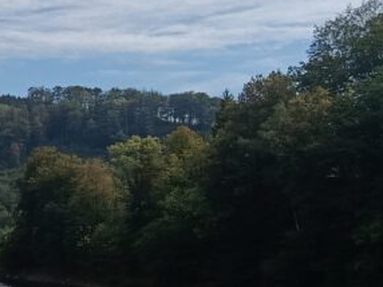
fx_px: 951
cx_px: -154
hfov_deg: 20.3
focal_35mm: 86
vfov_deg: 17.0
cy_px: 241
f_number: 1.7
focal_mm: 5.24
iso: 52
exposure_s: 1/970
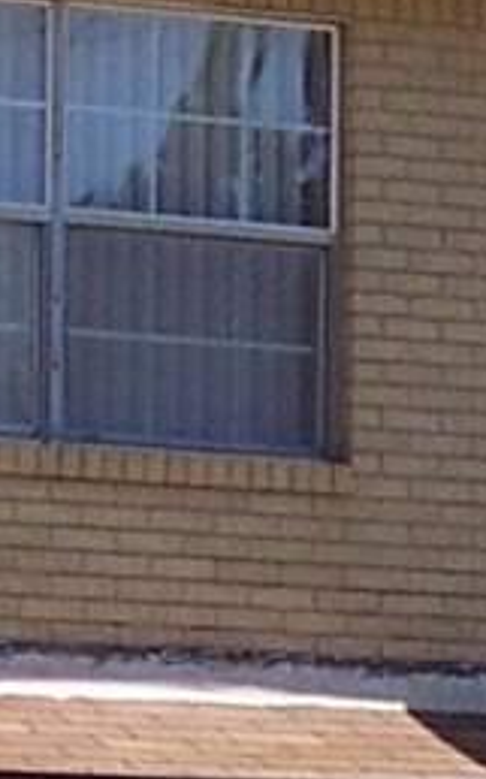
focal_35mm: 328
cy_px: 516
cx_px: 21
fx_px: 6959
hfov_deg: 4.0
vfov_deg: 6.4
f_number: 4
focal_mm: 8
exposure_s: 1/750
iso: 100
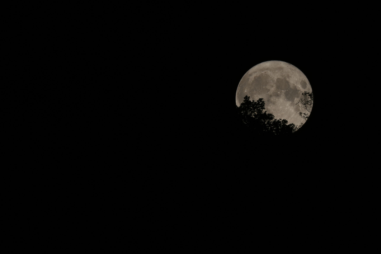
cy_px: 127
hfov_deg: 2.7
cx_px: 190
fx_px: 7937
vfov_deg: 1.8
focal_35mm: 750
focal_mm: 500
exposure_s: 1/60
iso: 100
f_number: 13
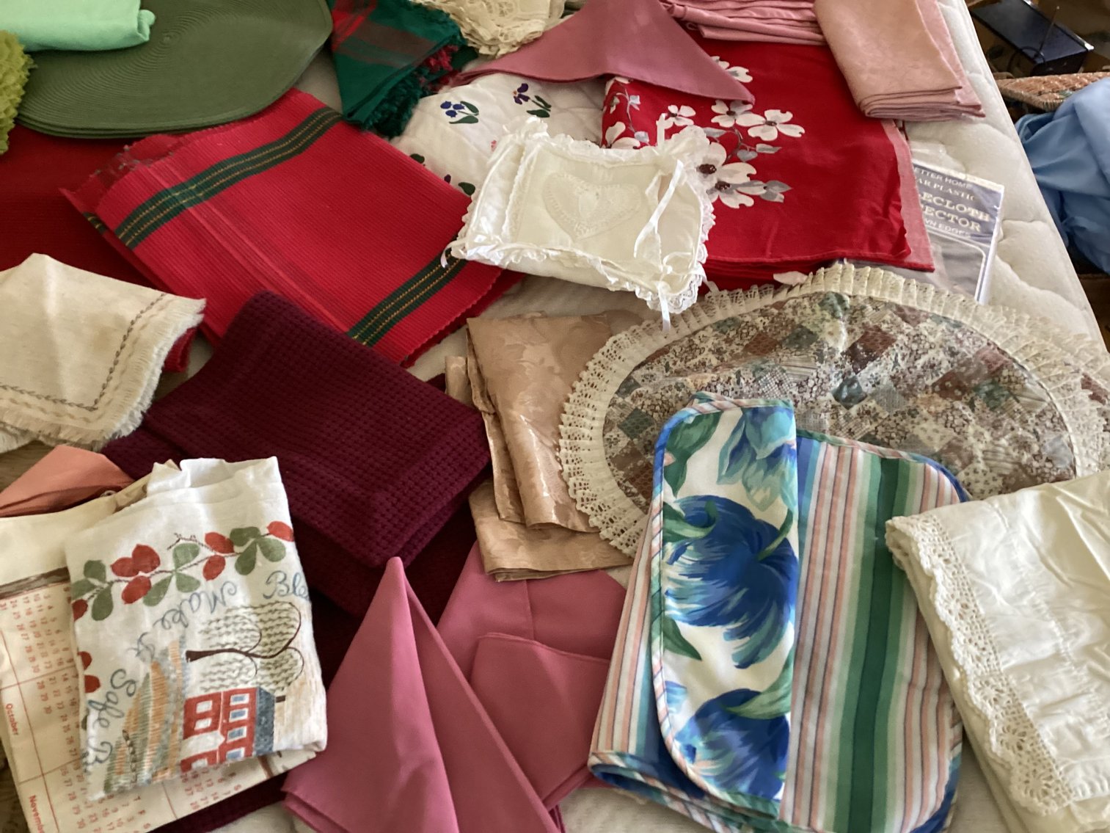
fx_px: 994
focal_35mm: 31
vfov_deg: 45.4
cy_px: 416
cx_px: 555
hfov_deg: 58.3
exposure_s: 1/50
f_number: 2.4
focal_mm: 3.3
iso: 400
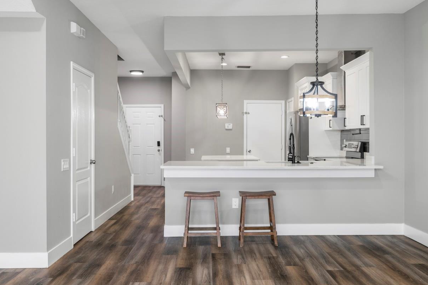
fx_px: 440
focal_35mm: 37
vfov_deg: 35.9
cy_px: 136
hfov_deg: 51.9
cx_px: 218
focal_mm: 28
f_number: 8
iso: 250
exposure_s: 1/2
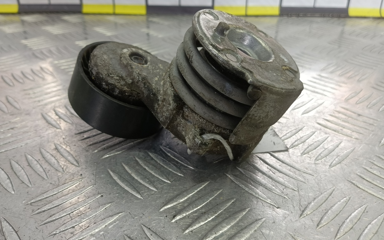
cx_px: 192
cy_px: 101
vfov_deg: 43.0
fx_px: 304
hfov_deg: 64.6
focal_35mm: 29
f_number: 1.6
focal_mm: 4.11
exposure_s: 1/50
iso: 106
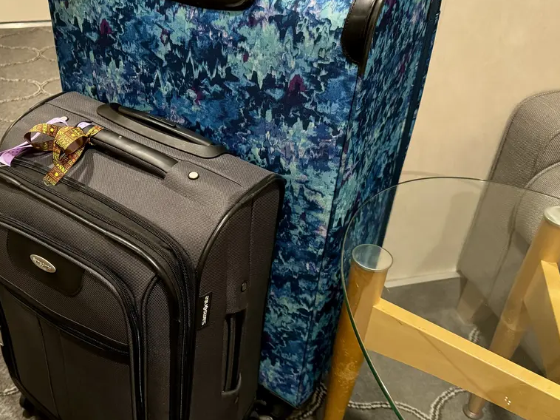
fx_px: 615
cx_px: 177
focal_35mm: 38
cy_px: 186
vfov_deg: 37.7
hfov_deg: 48.0
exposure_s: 1/60
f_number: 1.78
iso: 800
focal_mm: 6.76
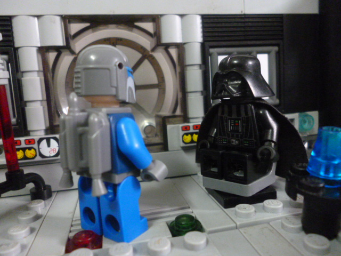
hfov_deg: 63.4
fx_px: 276
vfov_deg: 49.7
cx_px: 170
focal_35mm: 28
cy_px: 128
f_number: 3.1
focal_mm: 5
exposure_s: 1/8
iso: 800
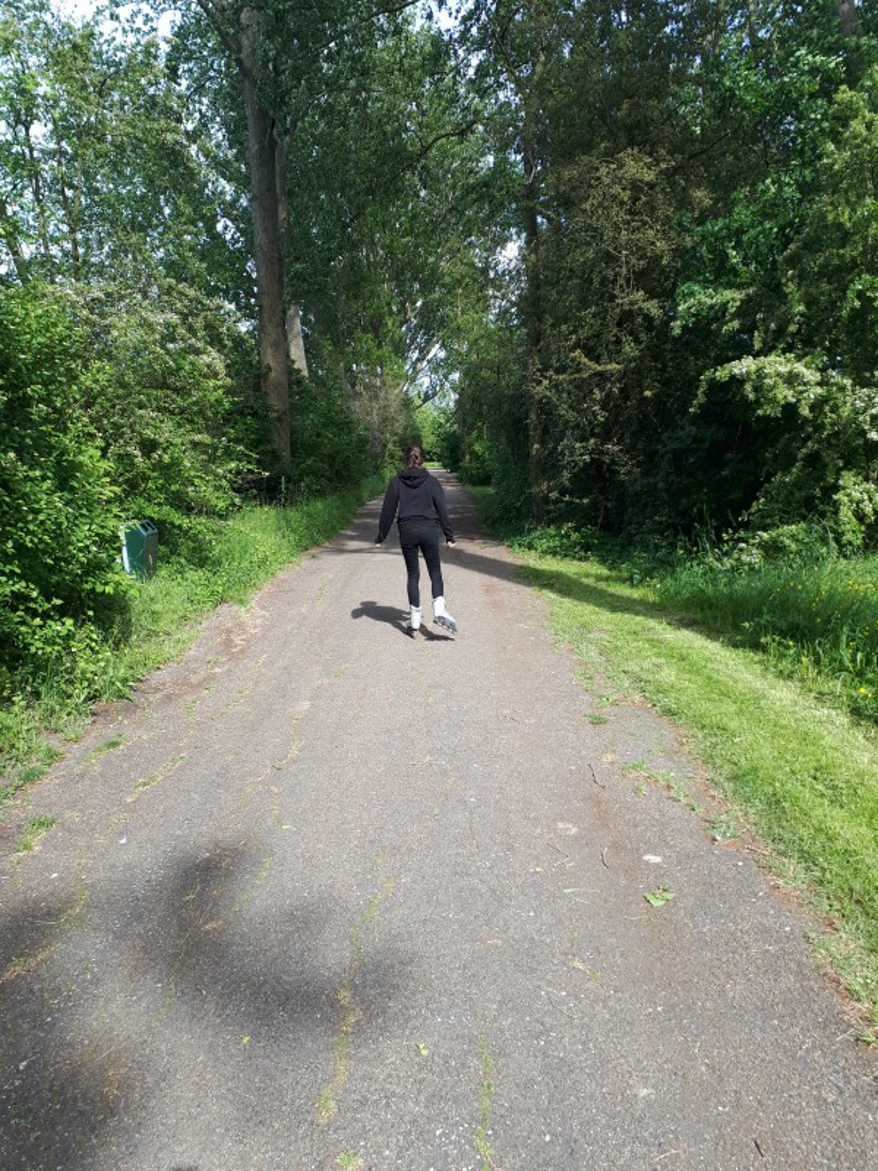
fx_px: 913
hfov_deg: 51.4
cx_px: 439
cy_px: 586
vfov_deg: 65.3
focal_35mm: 27
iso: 40
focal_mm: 3.6
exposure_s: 1/364
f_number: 1.9
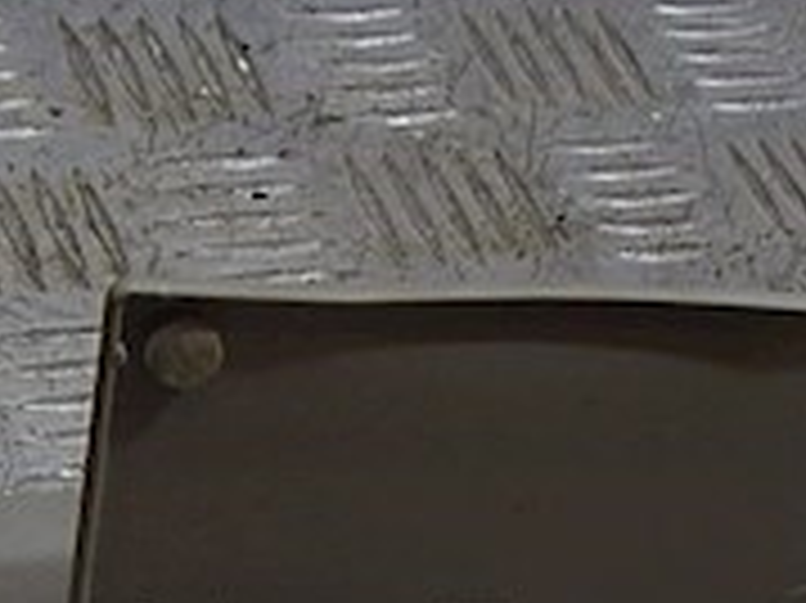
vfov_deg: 14.0
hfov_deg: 19.6
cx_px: 567
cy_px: 873
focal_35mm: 100
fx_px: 2327
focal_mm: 5
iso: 125
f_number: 3.9
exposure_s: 1/40
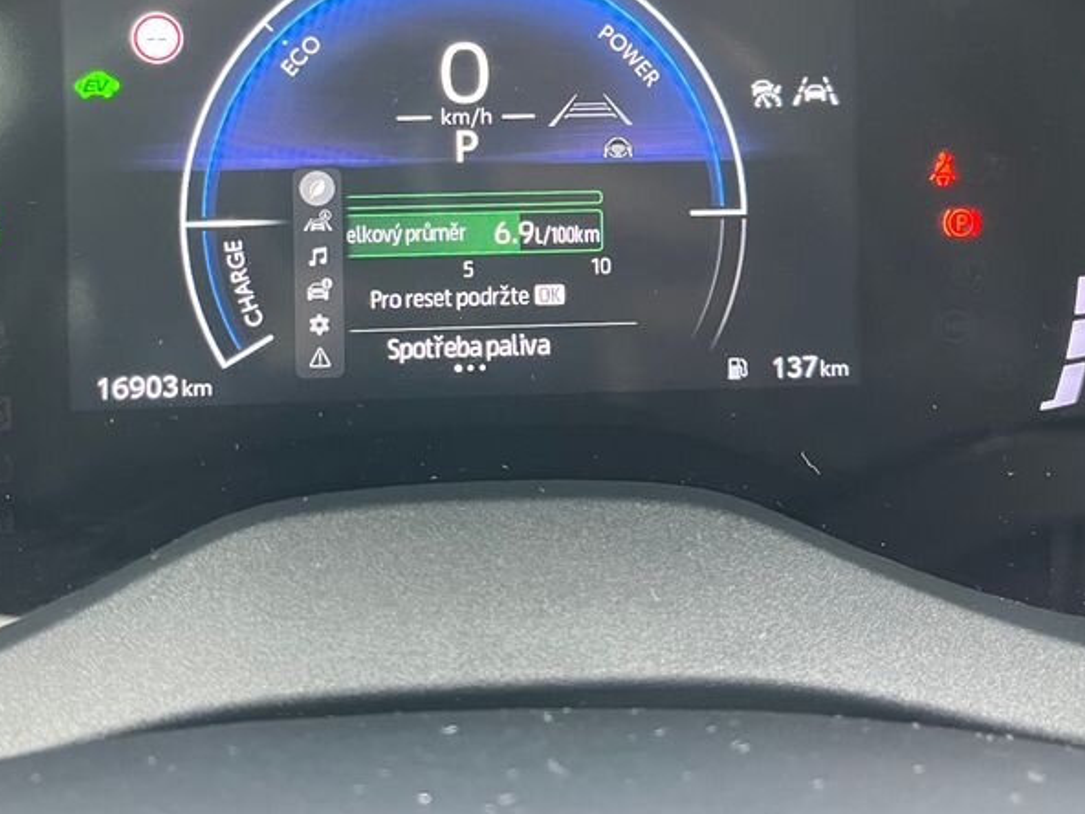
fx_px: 1410
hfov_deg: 42.0
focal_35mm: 45
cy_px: 143
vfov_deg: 31.2
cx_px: 456
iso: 320
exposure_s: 1/60
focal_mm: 5.1
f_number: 1.6
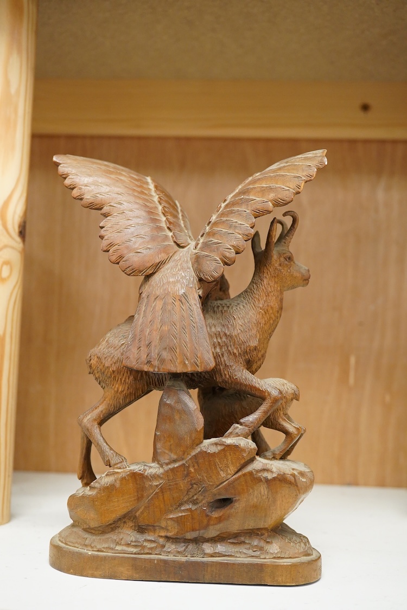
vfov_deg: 43.6
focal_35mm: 45
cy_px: 305
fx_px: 763
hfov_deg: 29.9
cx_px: 204
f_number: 7.1
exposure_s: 1/160
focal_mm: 30
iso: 2500
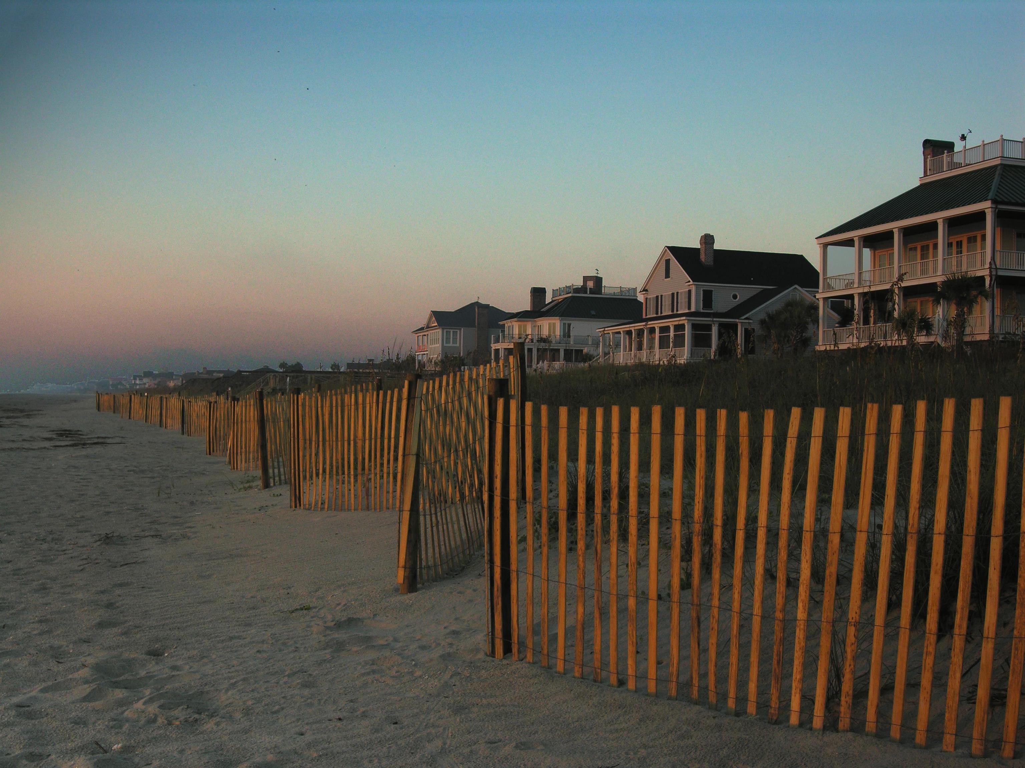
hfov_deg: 47.9
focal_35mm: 39
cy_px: 384
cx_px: 512
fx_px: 1155
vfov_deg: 36.8
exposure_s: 1/125
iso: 50
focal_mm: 10
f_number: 5
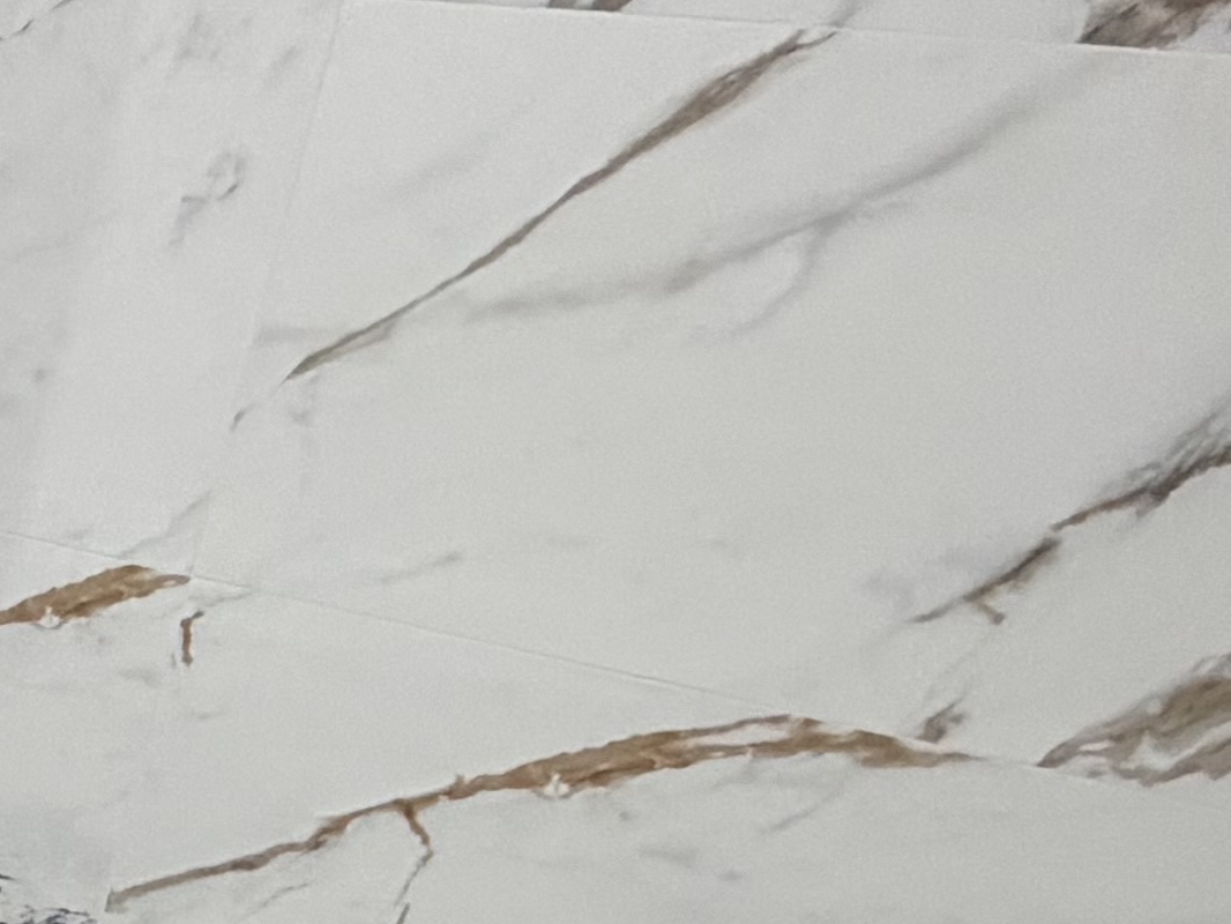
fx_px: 2668
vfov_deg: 17.5
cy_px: 1417
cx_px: -1014
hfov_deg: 19.3
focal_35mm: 75
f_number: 2.2
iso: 125
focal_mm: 2.22
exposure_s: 1/100
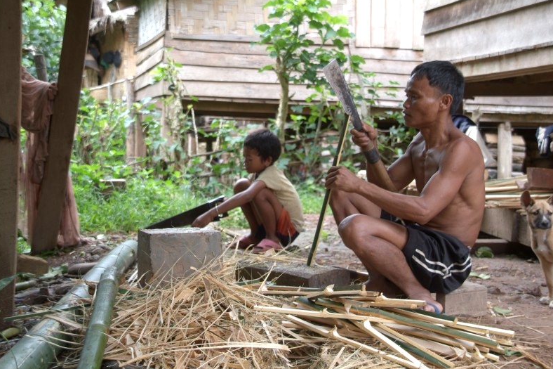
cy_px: 185
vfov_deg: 22.3
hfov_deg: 32.9
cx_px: 277
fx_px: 937
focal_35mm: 61
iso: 200
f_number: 4.8
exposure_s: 1/45
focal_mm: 40
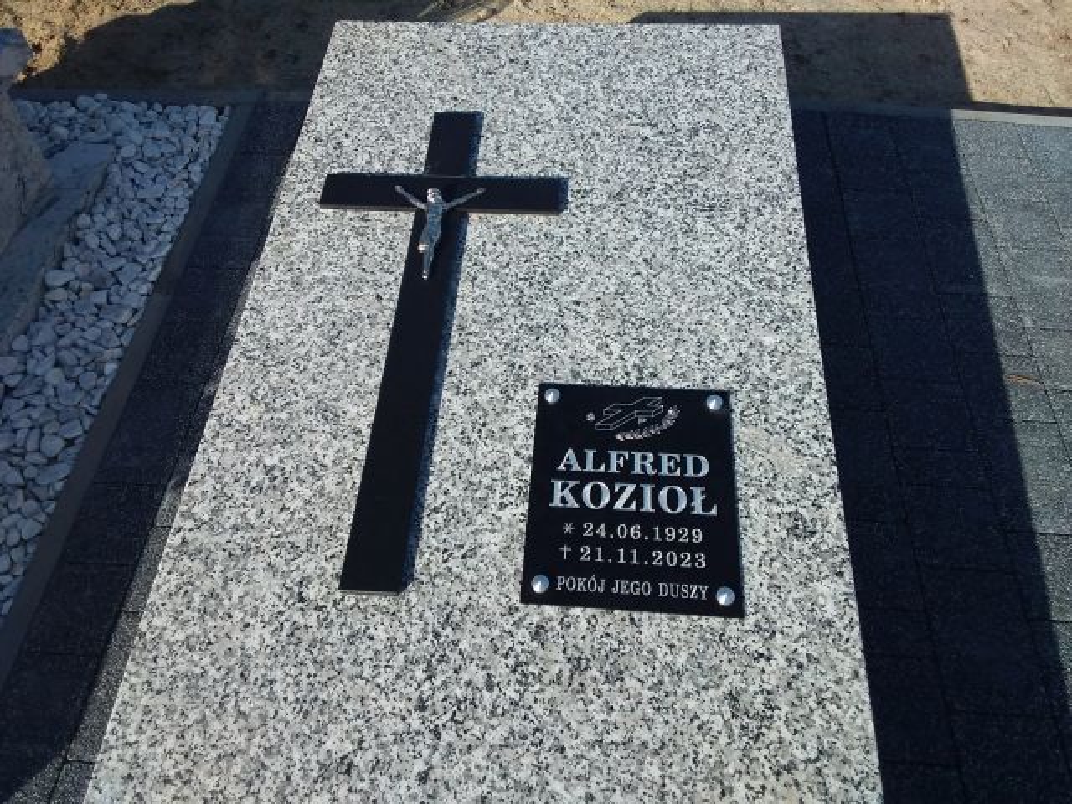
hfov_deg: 63.4
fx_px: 867
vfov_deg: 49.7
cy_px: 402
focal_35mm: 28
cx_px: 536
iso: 40
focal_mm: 2.91
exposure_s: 1/1657
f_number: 1.9
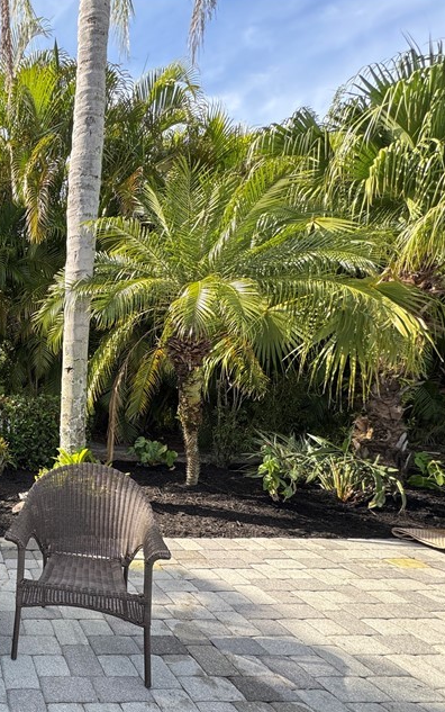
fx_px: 465
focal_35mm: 24
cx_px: -53
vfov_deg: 74.0
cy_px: 424
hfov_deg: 40.5
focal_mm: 2.22
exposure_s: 1/193
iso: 40
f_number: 2.2
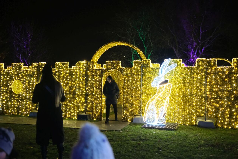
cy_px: 80
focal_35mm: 35
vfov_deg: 37.9
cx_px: 119
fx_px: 231
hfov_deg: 54.4
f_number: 1.4
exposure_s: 1/400
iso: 3200
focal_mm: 23
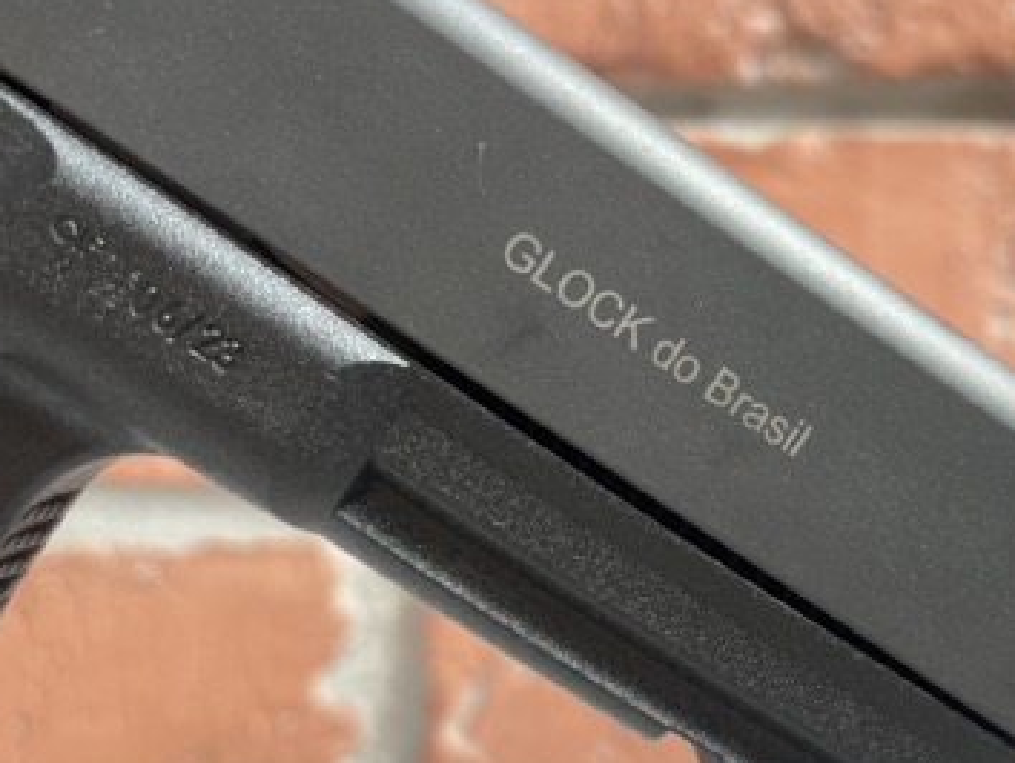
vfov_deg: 30.9
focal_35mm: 47
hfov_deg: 39.5
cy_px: 384
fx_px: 1379
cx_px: 734
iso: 80
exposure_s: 1/121
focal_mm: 4.2
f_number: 1.6
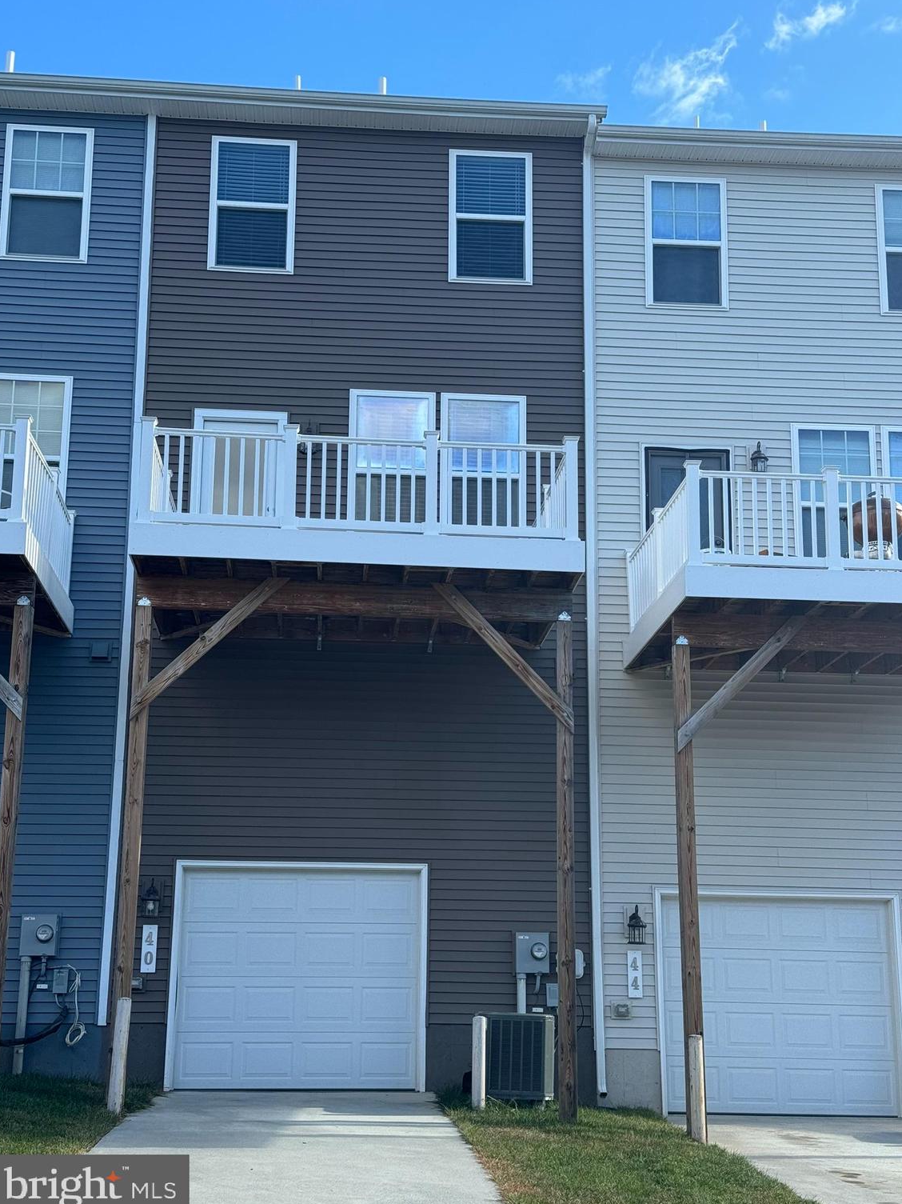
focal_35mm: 49
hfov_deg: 29.7
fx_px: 1703
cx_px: 450
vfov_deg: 38.9
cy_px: 606
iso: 64
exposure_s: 1/1287
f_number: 1.78
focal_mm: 6.76
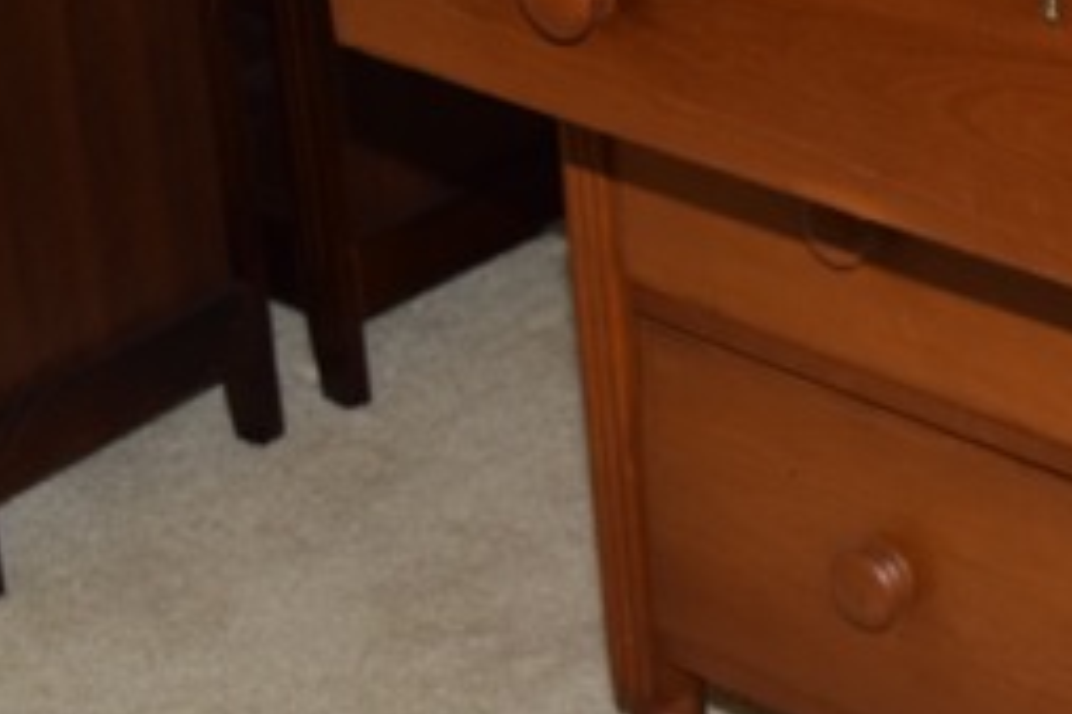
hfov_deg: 16.3
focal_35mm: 121
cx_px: 1241
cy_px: 70
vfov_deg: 11.2
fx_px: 3601
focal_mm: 32
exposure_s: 1/125
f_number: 5.6
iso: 800
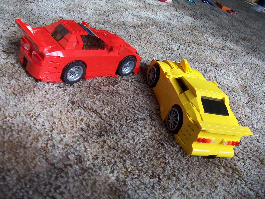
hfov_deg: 52.6
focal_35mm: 35
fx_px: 268
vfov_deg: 40.7
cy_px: 100
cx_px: 132
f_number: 2.8
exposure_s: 1/125
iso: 80
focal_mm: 6
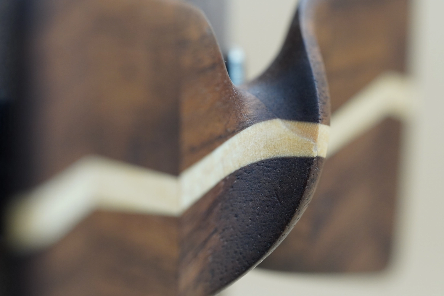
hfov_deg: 15.2
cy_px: 148
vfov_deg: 10.2
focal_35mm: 135
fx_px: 1666
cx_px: 222
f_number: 4
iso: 1000
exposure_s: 1/160
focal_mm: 90
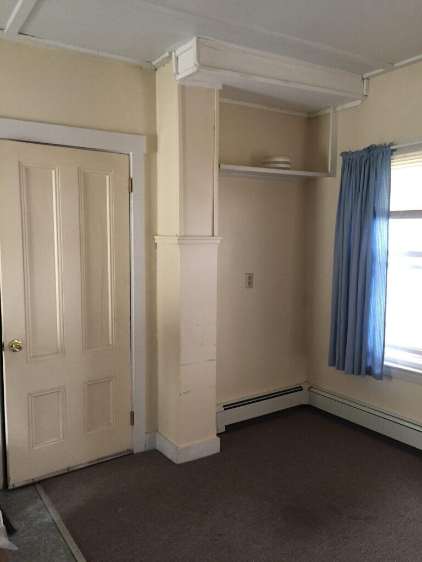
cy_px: 281
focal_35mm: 29
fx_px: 471
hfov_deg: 48.2
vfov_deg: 61.7
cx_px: 211
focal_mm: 4.15
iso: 160
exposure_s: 1/30
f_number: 2.2
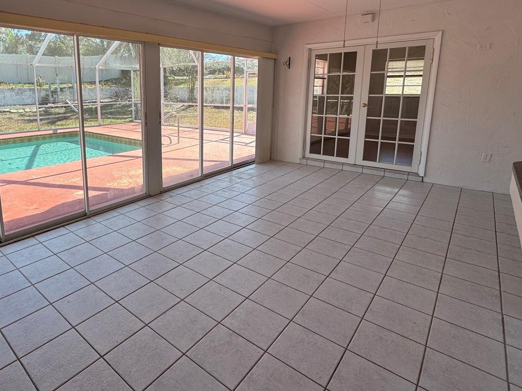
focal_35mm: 21
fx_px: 317
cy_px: 144
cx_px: 182
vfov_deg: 62.5
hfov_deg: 76.9
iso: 40
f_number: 2.2
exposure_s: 1/239
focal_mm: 2.22
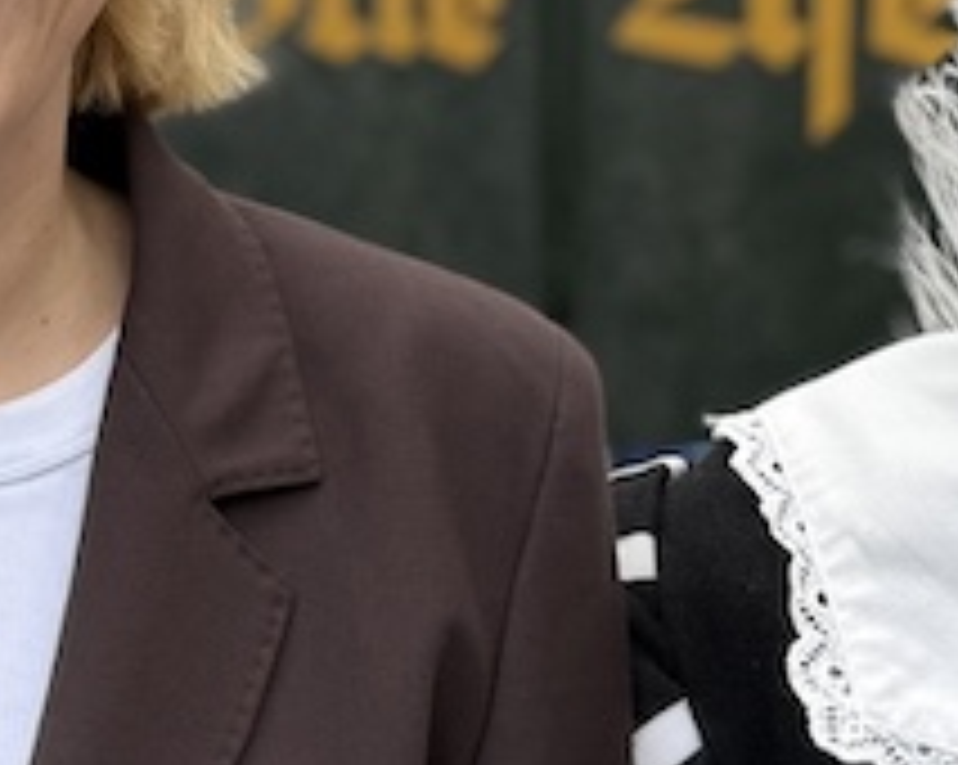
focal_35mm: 132
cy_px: 72
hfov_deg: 14.1
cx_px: -261
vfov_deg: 11.6
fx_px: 3739
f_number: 1.78
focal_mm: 6.76
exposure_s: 1/649
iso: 80
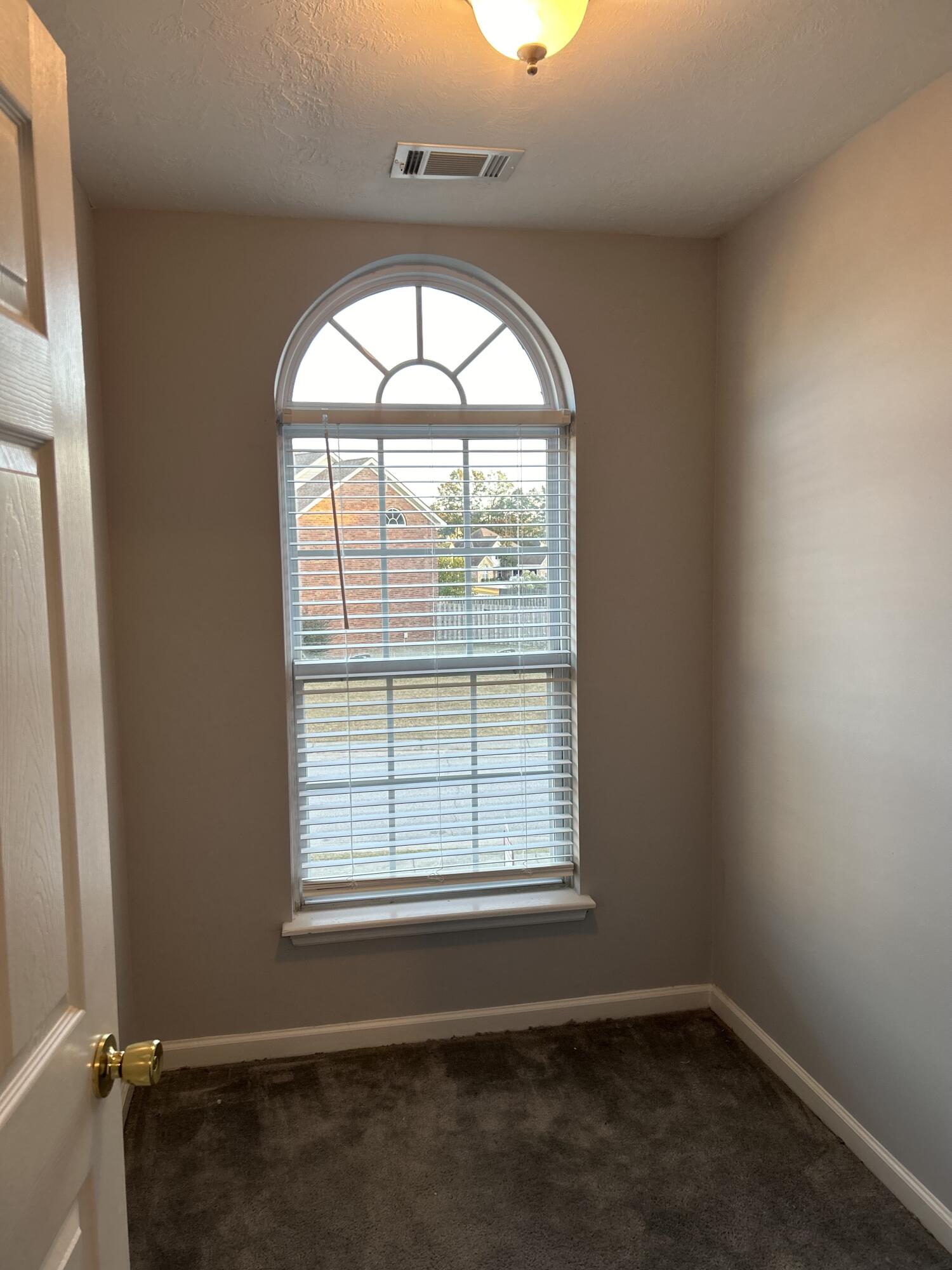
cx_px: 476
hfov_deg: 53.1
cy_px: 635
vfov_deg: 67.3
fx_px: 953
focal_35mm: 26
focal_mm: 5.7
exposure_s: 1/120
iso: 80
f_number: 1.5
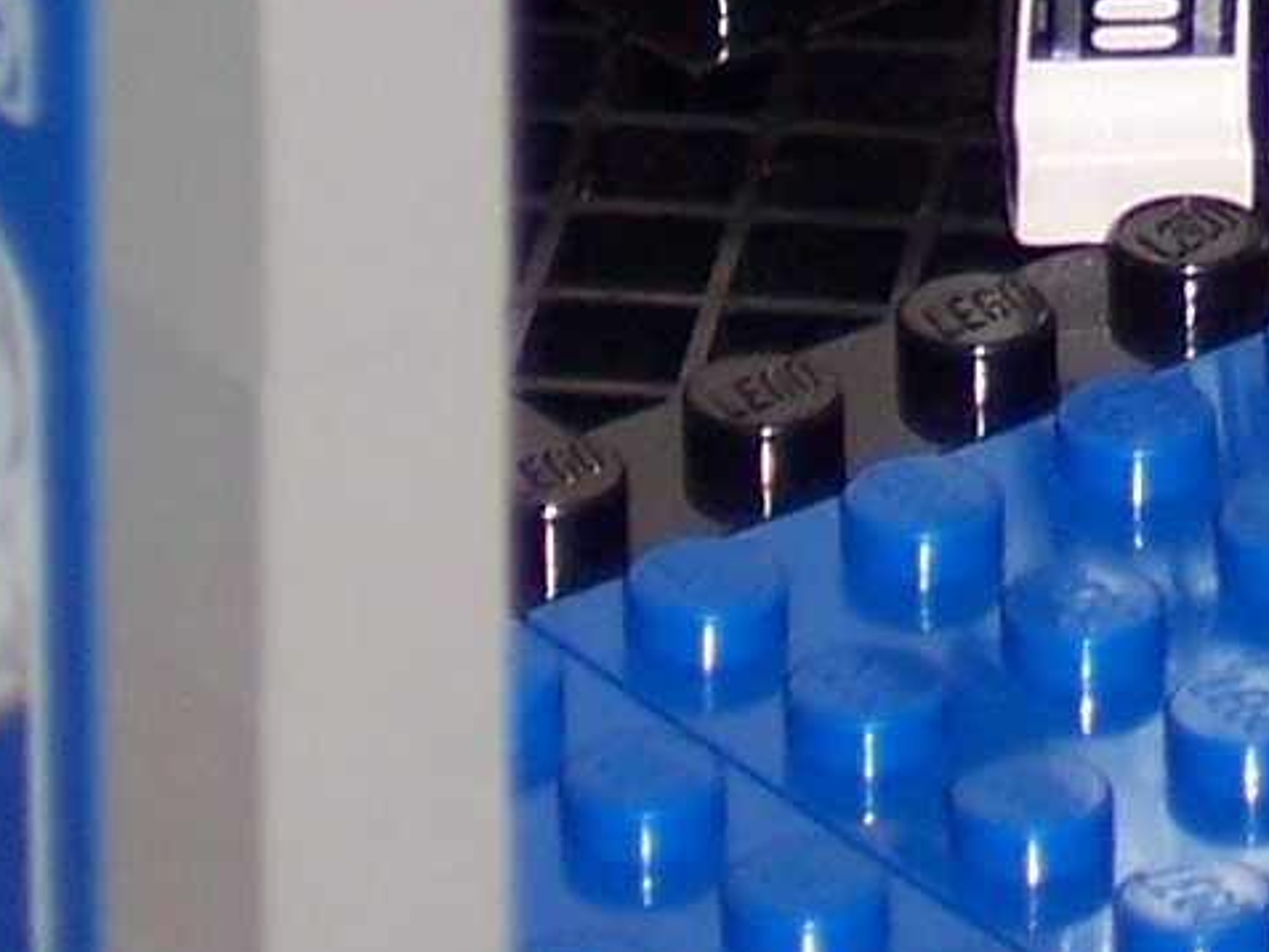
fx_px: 25668
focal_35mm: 700
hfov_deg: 2.8
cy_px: -1736
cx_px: 1761
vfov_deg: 2.1
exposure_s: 1/125
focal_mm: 24
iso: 100
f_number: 4.8
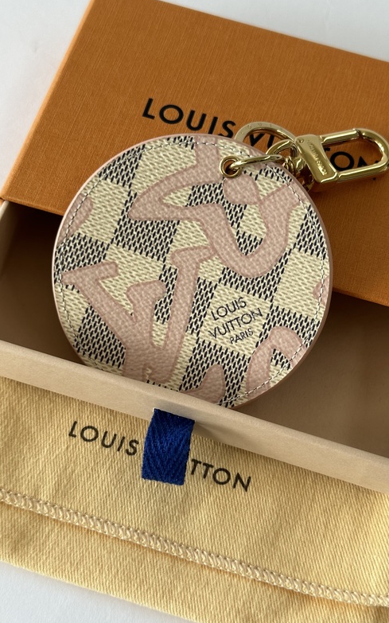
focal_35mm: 52
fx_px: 883
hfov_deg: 24.8
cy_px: 308
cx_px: 233
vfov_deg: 38.9
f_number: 1.78
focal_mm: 6.86
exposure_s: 1/159
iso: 50
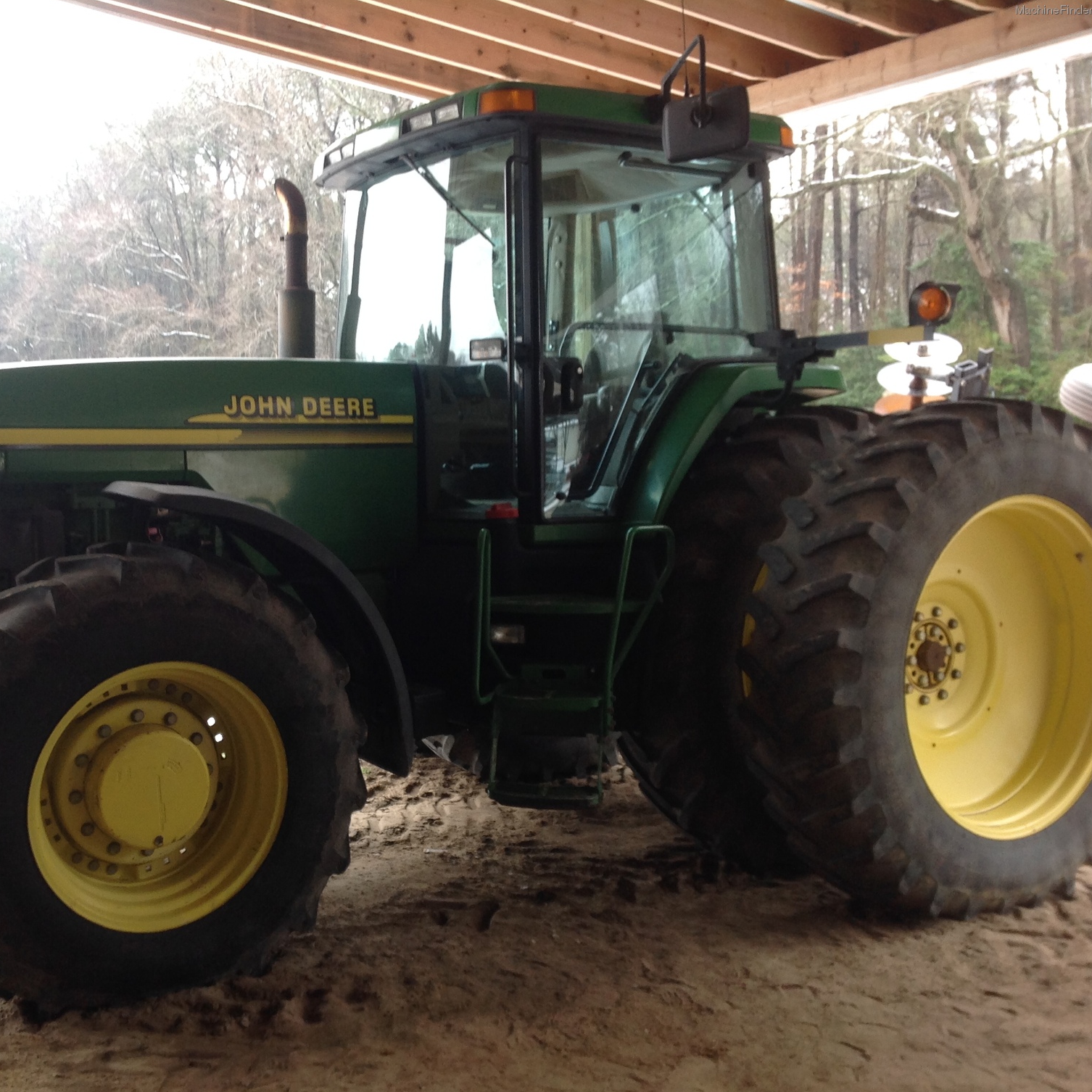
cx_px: 374
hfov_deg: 39.6
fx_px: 1499
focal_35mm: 42
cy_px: 553
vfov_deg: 40.0
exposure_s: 1/30
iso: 64
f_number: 2.4
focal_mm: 4.28
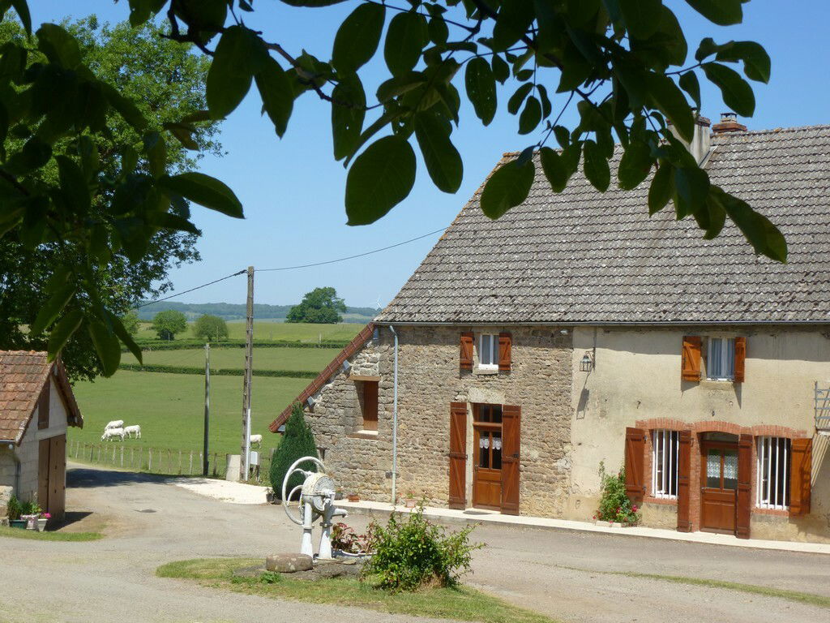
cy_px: 312
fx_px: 1367
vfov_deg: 25.7
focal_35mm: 57
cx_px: 415
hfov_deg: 33.8
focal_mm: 10.1
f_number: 4.4
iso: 100
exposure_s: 1/640
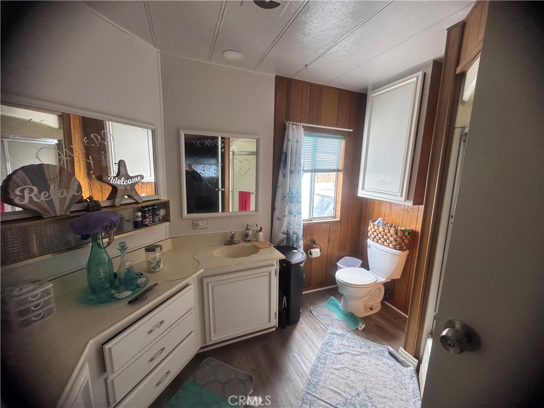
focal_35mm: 14
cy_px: 204
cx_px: 272
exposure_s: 1/120
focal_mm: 2.22
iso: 320
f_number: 2.2
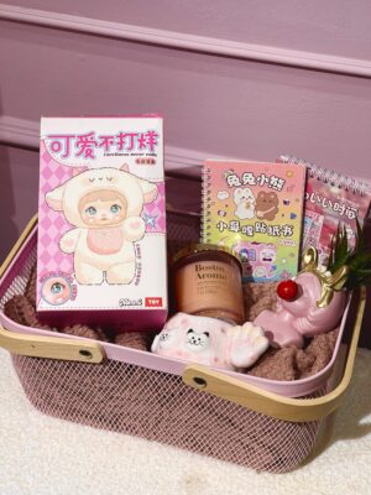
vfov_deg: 30.3
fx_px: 915
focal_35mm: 64
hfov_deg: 22.9
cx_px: 186
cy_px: 248
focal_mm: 7.5
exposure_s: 1/100
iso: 25
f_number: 2.2
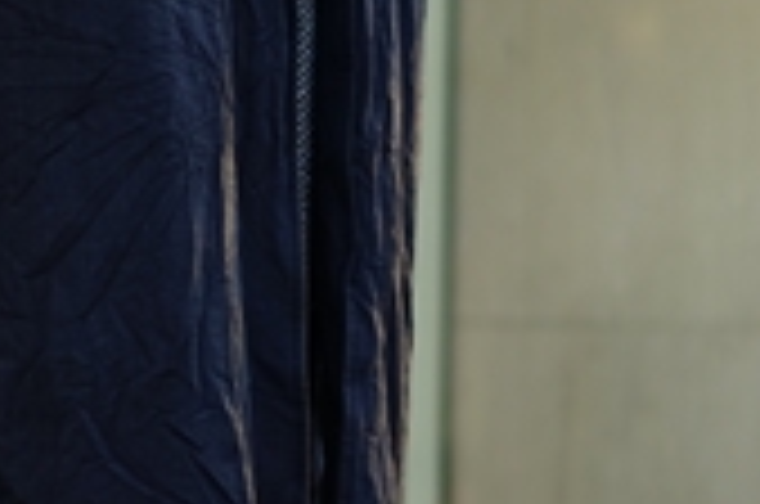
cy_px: 133
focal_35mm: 261
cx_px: -207
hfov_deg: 7.8
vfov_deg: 5.2
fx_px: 5500
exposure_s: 1/125
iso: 100
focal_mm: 55
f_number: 1.8
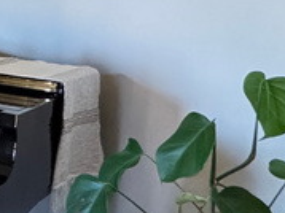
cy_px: 21
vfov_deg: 18.1
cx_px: -414
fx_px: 658
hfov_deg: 14.6
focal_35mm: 80
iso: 320
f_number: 2.2
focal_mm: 2.22
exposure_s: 1/60
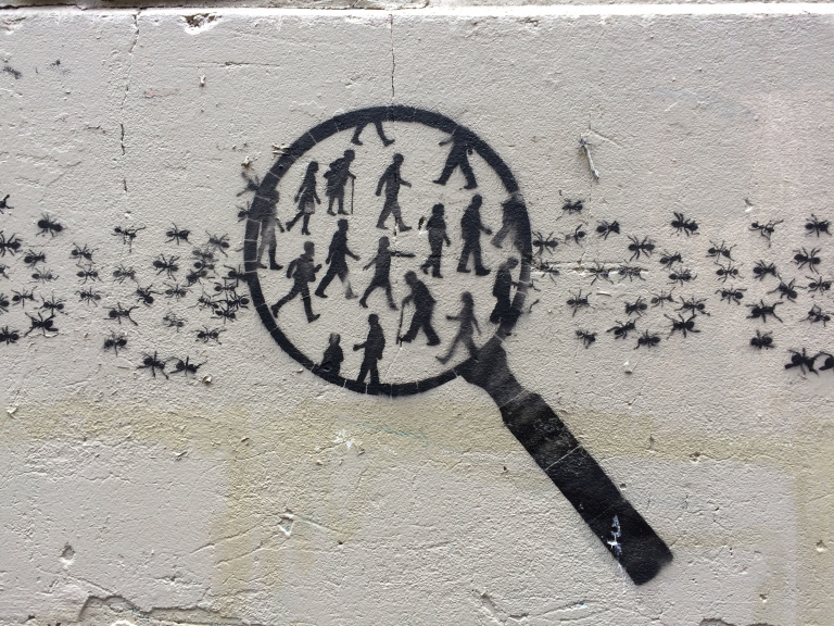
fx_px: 699
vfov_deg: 48.2
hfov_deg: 61.7
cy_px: 313
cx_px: 417
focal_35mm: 29
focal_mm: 4.15
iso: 40
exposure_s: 1/100
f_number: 2.2
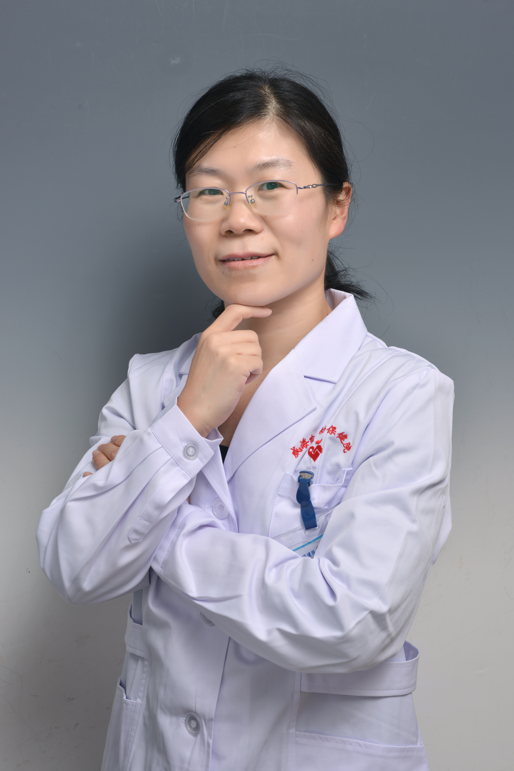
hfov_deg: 22.6
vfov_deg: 33.4
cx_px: 257
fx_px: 1284
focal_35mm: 60
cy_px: 386
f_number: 10
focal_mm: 60
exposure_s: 1/125
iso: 100
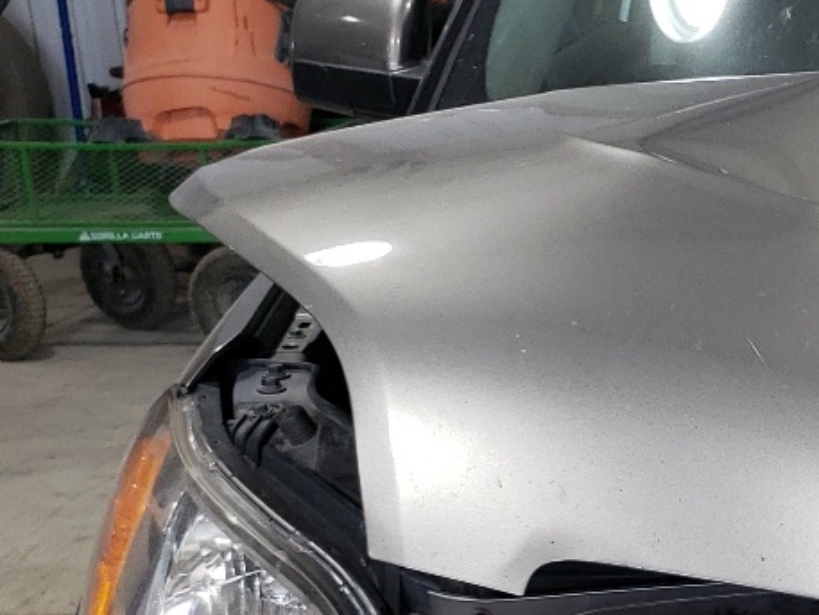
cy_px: 631
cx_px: 1122
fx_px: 2154
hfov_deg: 19.5
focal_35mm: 91
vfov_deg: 15.9
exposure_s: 1/147
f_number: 1.5
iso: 50
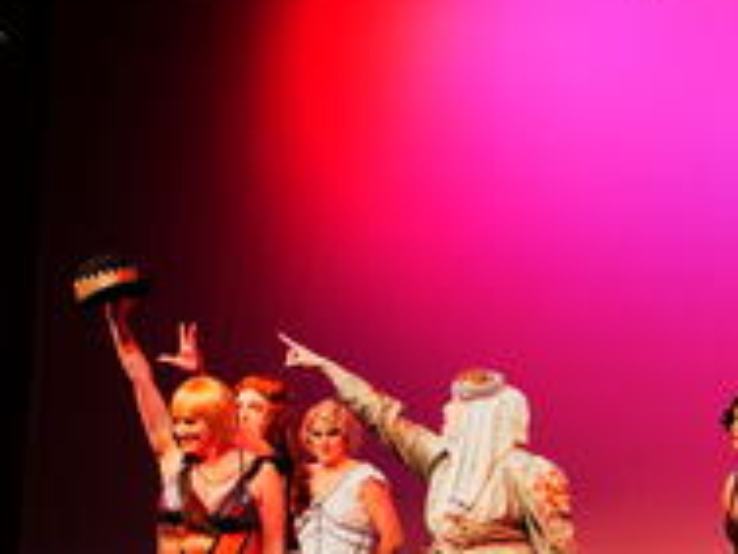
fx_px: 4605
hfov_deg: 9.1
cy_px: 637
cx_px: 750
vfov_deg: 6.8
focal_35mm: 216
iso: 200
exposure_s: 1/160
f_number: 1.8
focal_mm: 45
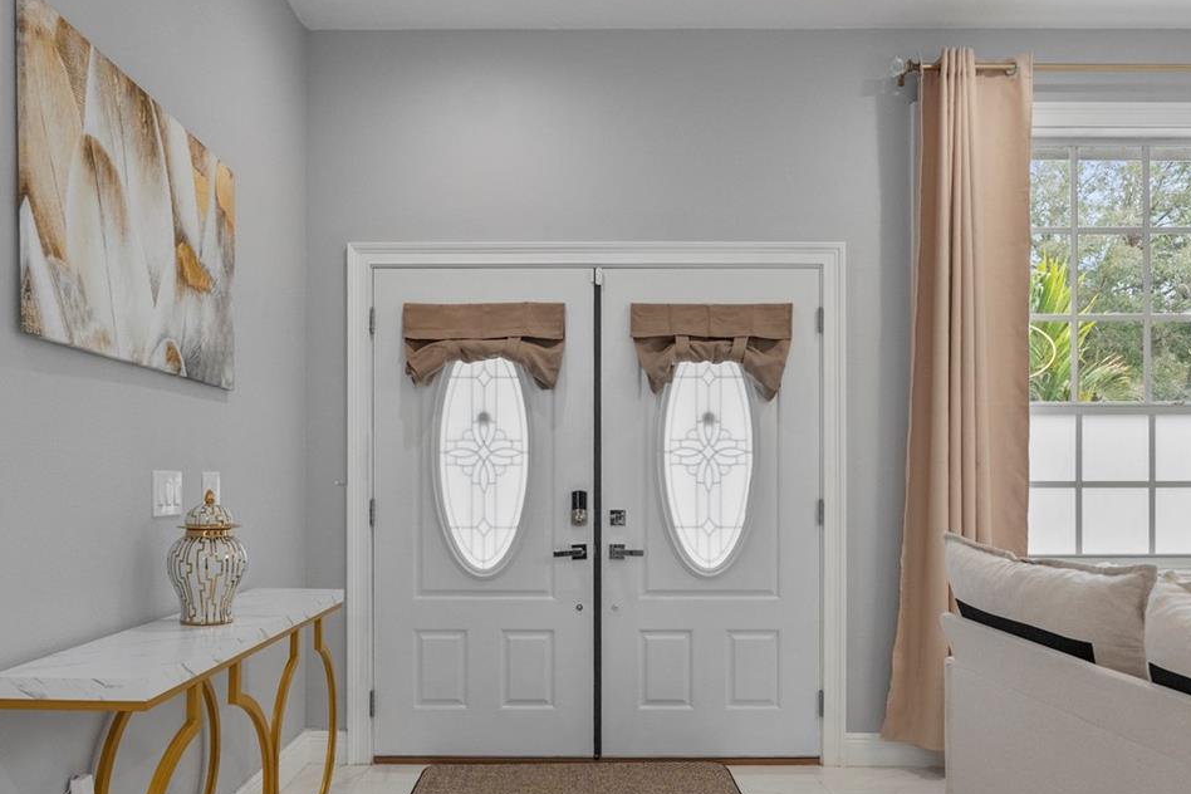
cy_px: 474
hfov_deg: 65.7
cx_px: 563
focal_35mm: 28
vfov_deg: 46.4
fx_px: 921
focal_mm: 16.5
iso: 1600
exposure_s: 1/500
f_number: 4.5
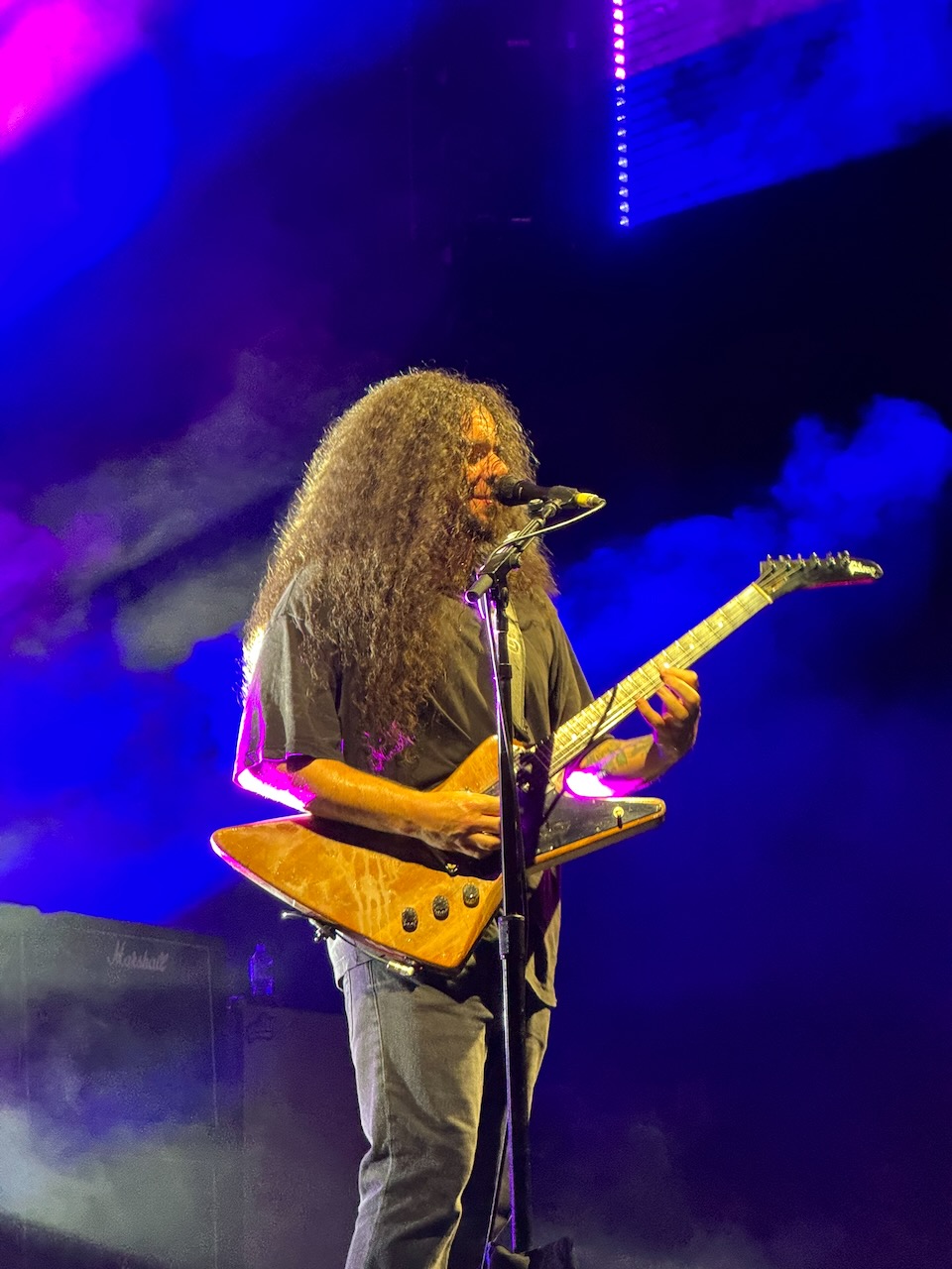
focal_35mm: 120
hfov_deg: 12.3
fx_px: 4400
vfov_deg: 16.4
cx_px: 476
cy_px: 634
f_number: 2.8
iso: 800
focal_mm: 15.66
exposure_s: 1/40
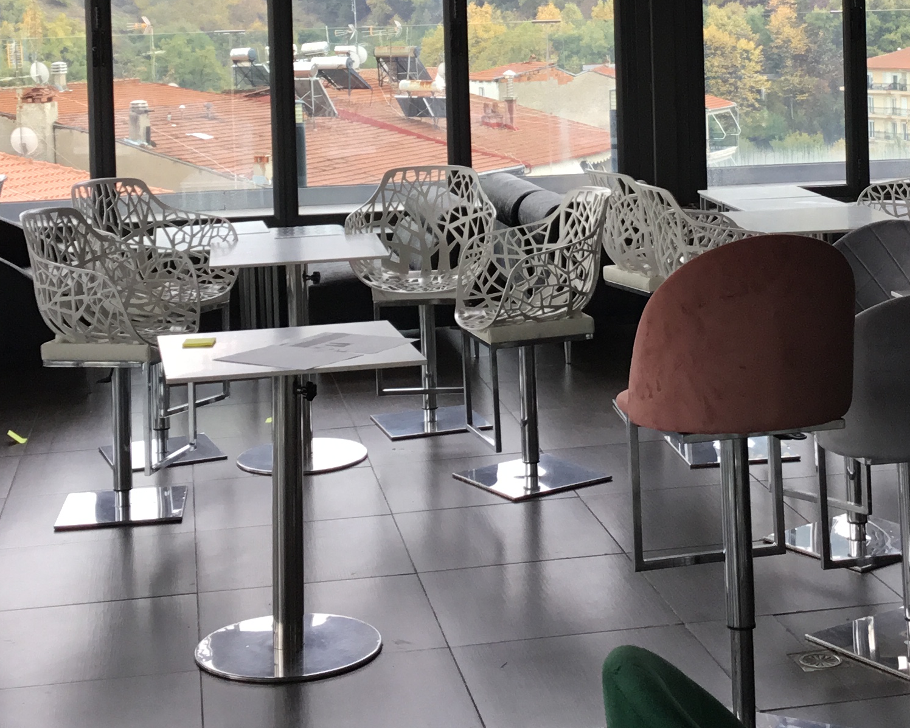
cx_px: 551
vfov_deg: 22.5
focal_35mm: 66
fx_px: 1778
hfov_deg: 28.6
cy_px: 40
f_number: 2.4
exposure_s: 1/50
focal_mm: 3.3
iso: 32
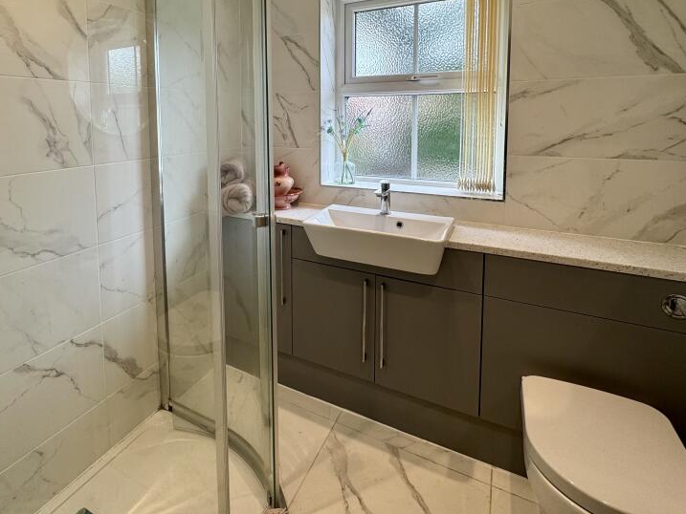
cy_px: 148
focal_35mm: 20
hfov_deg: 81.0
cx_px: 283
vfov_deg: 63.3
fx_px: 396
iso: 50
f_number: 2.2
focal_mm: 2.22
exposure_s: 1/100
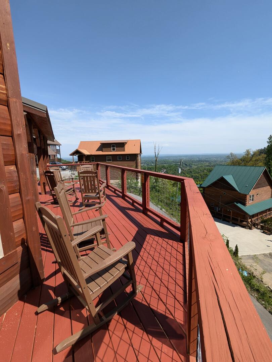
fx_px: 168
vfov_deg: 94.5
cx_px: 136
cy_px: 181
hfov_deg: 78.1
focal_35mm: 16
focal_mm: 2.35
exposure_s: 1/1550
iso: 51
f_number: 2.2
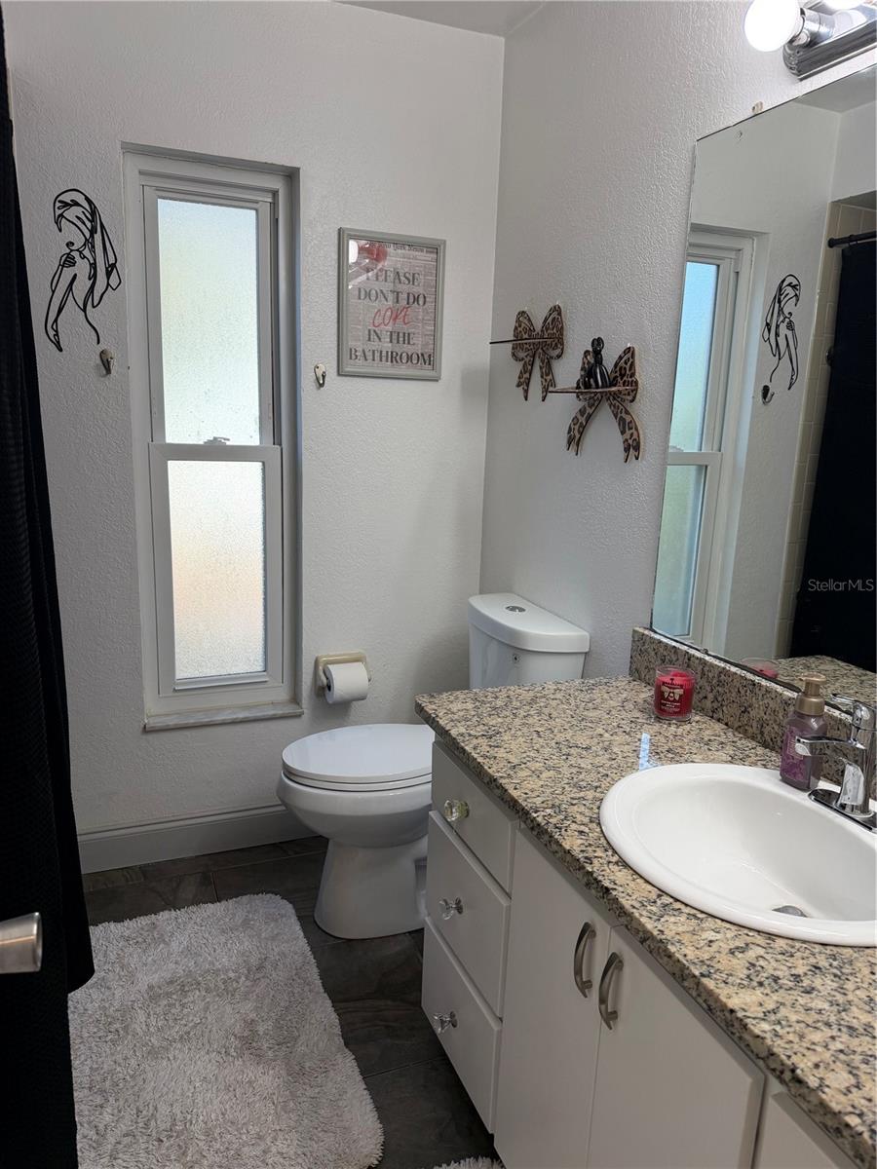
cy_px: 584
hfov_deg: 56.8
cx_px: 438
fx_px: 811
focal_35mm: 24
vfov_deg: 71.6
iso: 125
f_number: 1.78
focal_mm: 6.76
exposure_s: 1/202
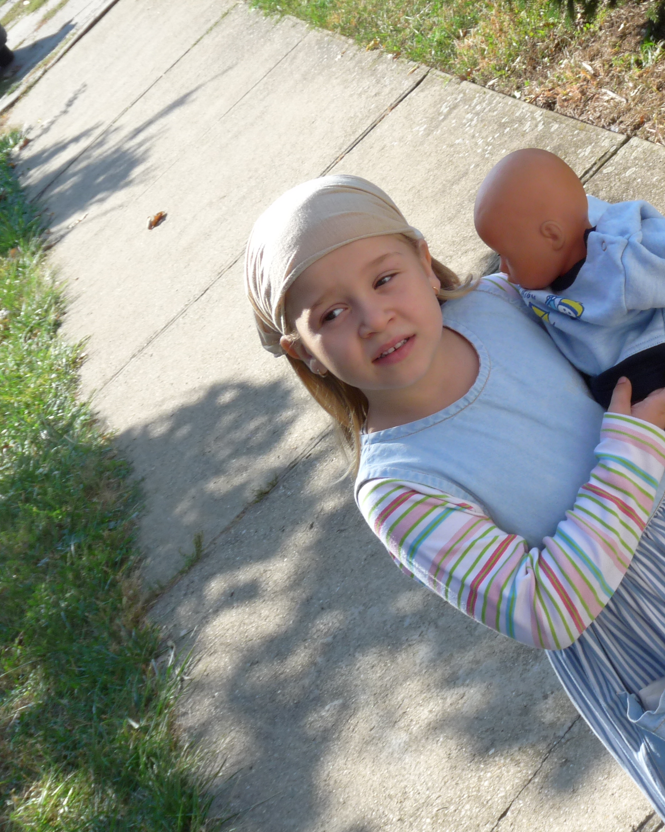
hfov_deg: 19.3
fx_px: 1919
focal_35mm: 78
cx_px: 597
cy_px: 351
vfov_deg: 24.4
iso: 100
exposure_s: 1/250
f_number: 4.5
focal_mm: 9
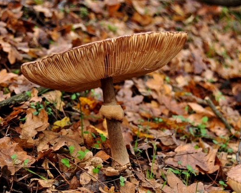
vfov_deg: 14.5
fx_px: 756
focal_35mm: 106
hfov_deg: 18.1
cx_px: 96
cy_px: 96
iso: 200
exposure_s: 1/100
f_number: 5
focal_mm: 62
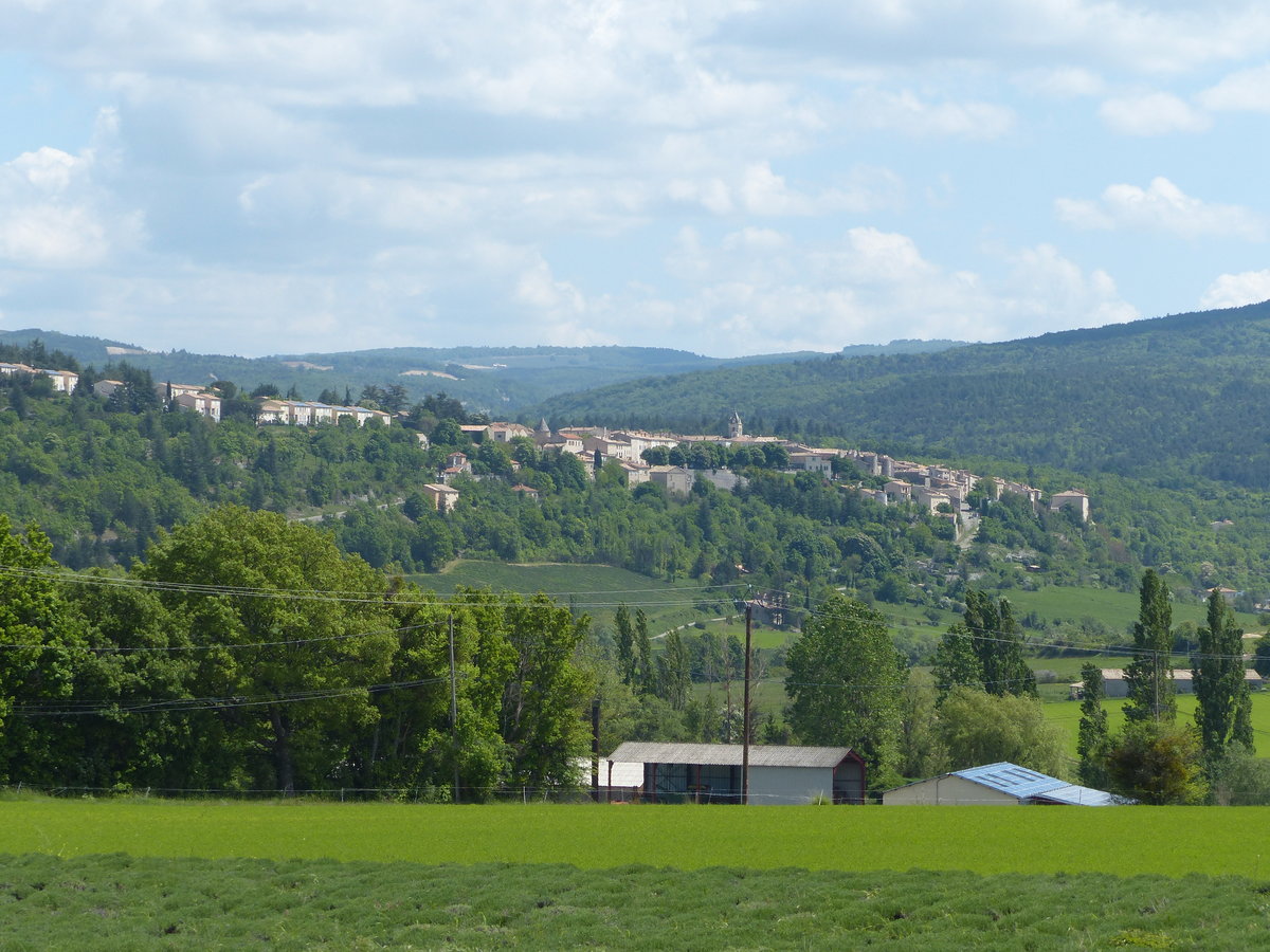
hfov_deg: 15.4
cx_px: 635
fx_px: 4696
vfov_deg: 11.6
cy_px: 476
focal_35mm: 128
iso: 100
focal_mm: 20.9
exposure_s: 1/1000
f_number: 4
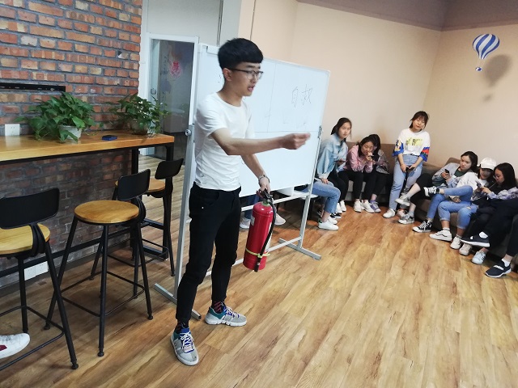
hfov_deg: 67.3
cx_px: 259
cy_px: 194
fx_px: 389
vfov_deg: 53.1
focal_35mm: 26
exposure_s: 1/25
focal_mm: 3.81
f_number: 2.2
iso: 400
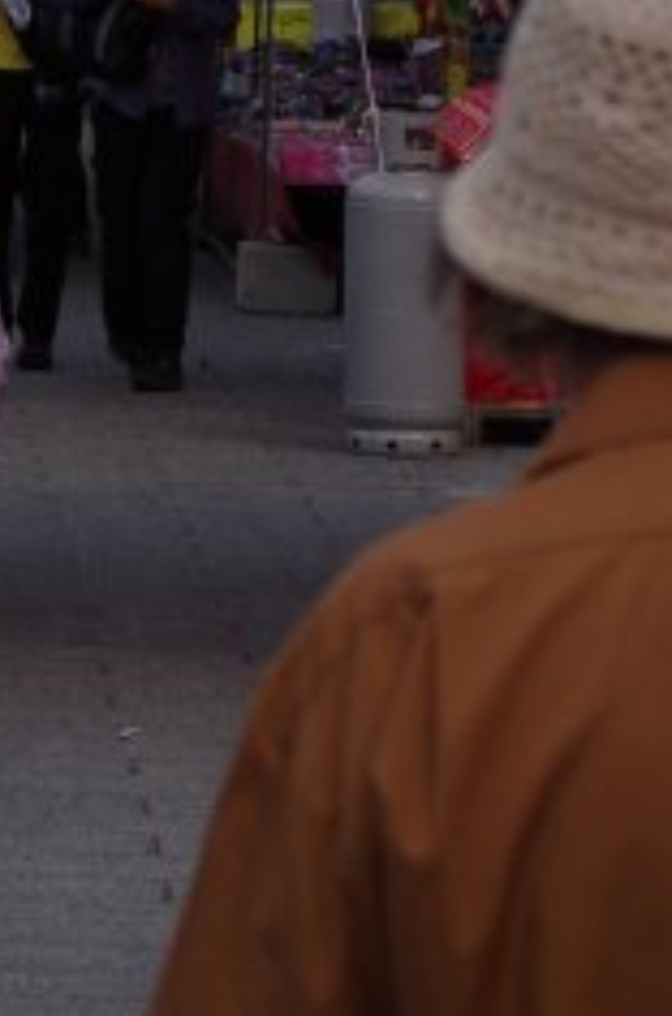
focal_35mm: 326
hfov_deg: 4.2
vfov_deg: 6.2
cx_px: -510
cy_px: -689
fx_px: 9181
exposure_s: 1/1000
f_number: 4
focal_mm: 40
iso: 100
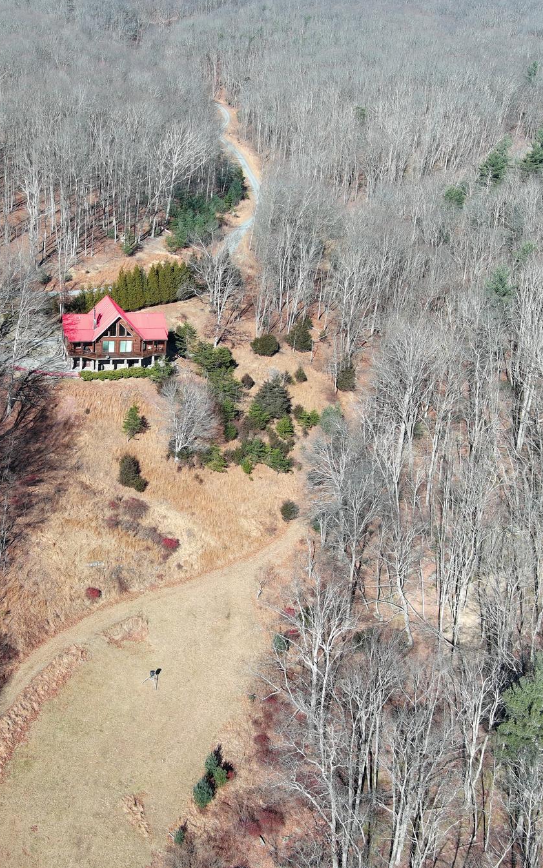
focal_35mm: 45
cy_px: 439
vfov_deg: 44.4
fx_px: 1065
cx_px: 94
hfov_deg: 27.9
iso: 100
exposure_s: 1/596
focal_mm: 10.57
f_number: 2.8
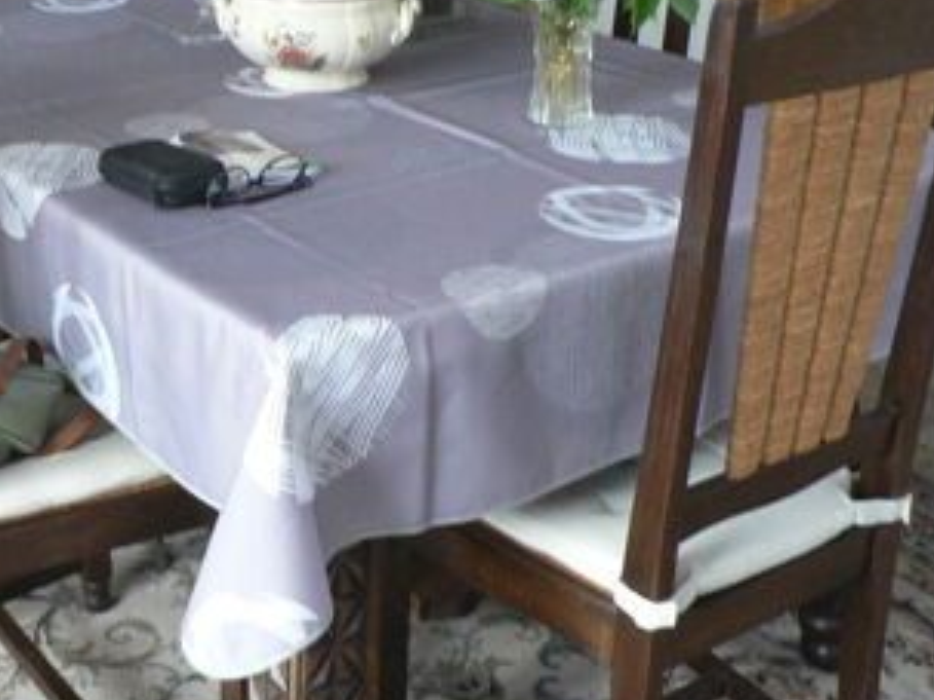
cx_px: 244
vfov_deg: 25.6
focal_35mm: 57
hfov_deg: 33.2
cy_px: 308
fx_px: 1537
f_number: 2.8
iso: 200
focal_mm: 6
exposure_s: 1/10
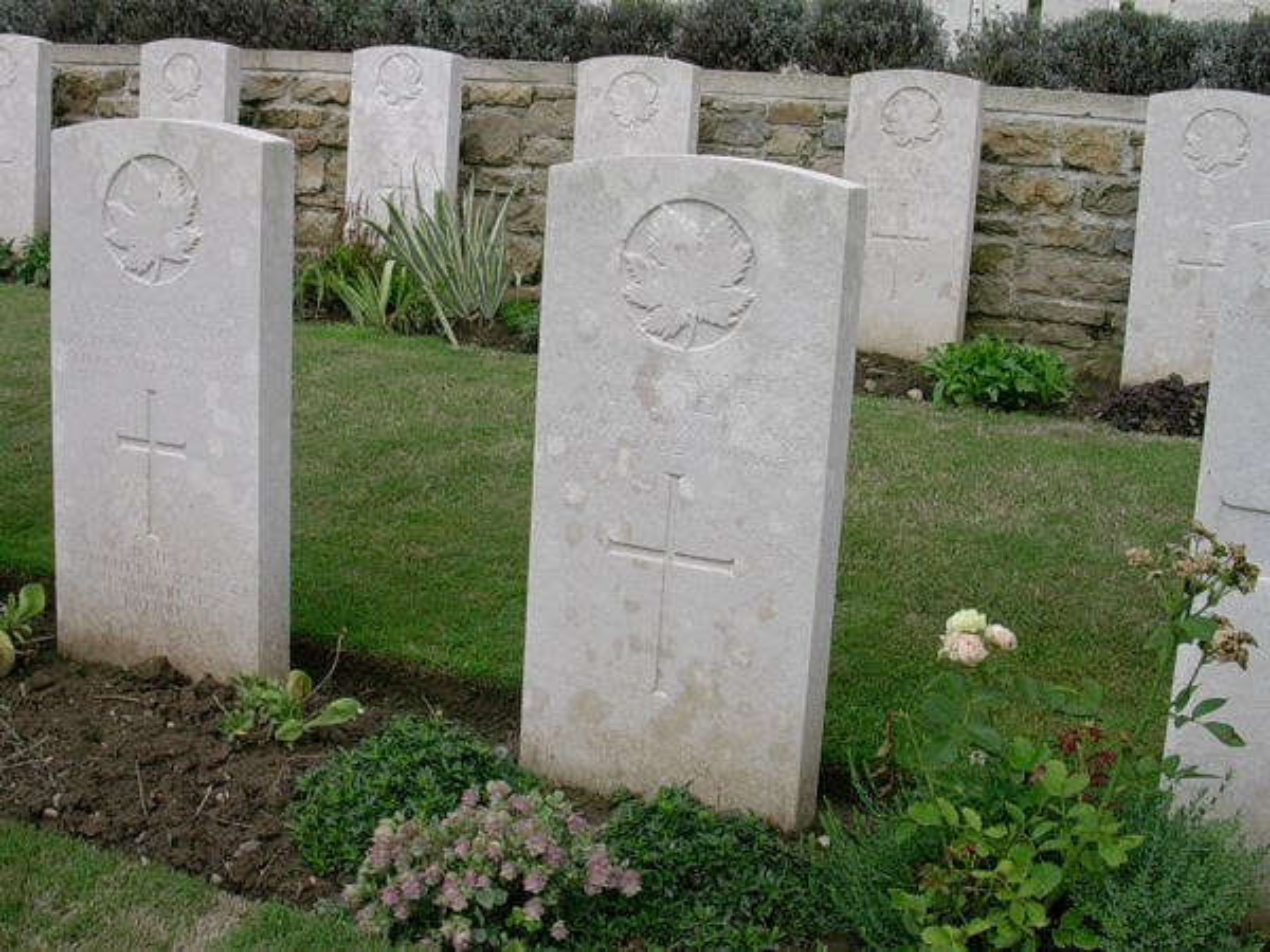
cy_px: 476
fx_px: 1651
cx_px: 635
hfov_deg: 42.1
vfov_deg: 32.2
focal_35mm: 45
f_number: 5.8
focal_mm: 6.7
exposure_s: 1/203
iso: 70
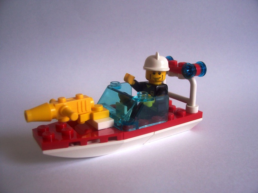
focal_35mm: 34
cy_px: 96
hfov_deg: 54.0
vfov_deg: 41.8
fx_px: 253
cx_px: 129
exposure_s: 1/45
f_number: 2.7
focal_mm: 5.6
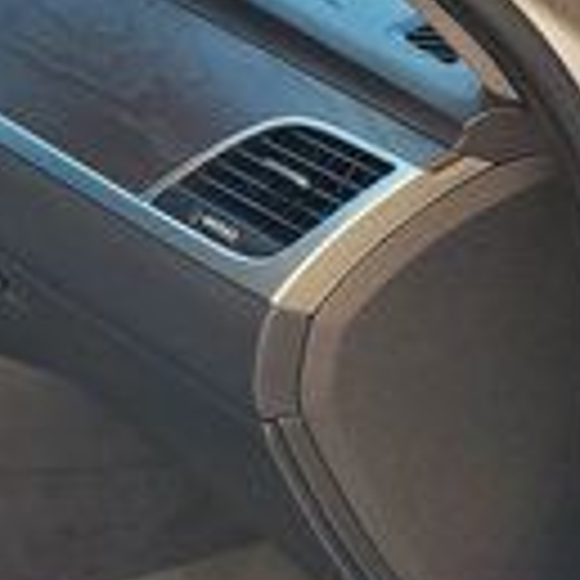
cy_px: 355
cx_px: -400
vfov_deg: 15.3
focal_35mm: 114
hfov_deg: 13.9
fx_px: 2161
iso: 80
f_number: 2.4
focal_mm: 4.3
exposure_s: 1/71
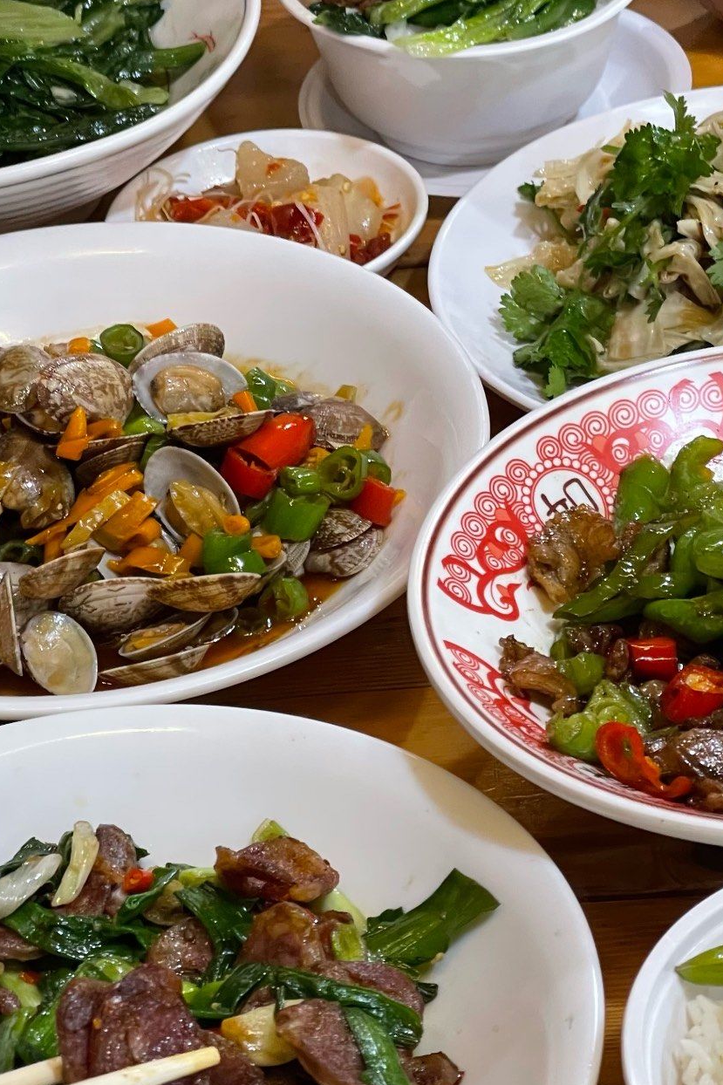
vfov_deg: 19.1
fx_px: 3224
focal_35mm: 107
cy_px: 426
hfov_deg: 12.8
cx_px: 454
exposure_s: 1/50
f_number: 2.2
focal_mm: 7.5
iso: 250
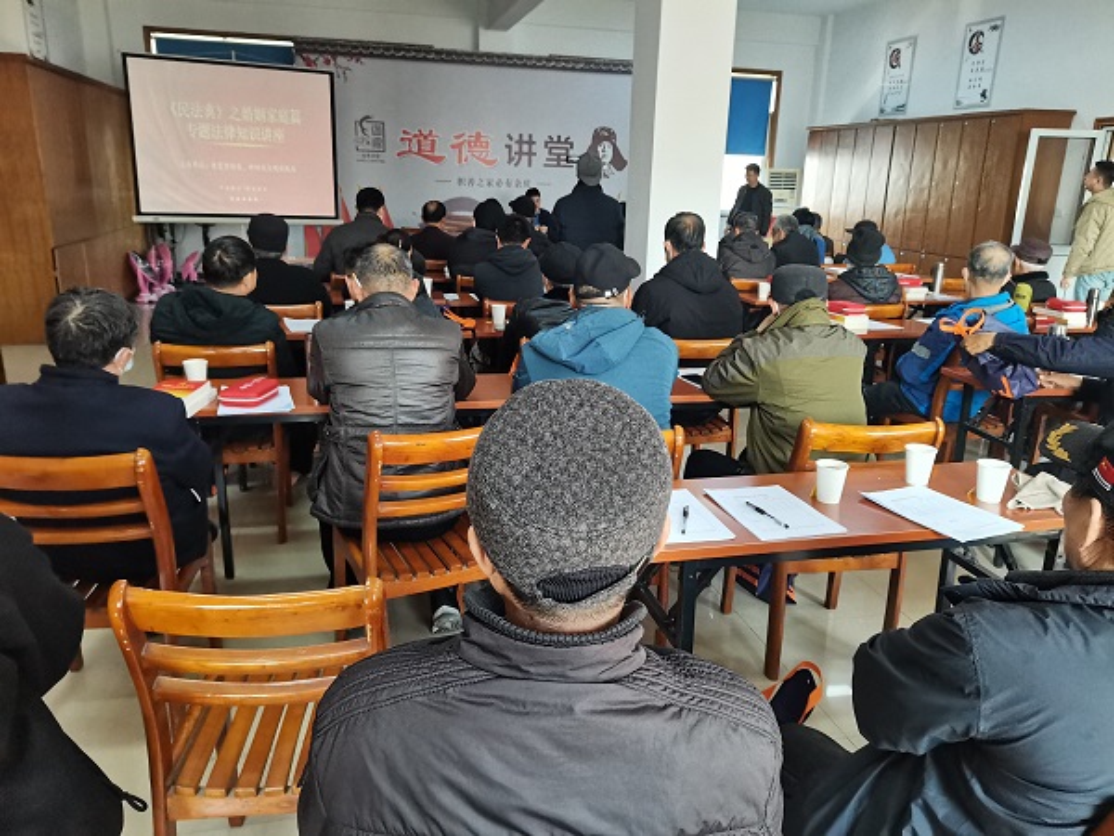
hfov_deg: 67.3
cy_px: 418
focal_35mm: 26
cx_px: 557
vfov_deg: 53.1
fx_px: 837
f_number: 1.8
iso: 200
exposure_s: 1/60
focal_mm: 5.58
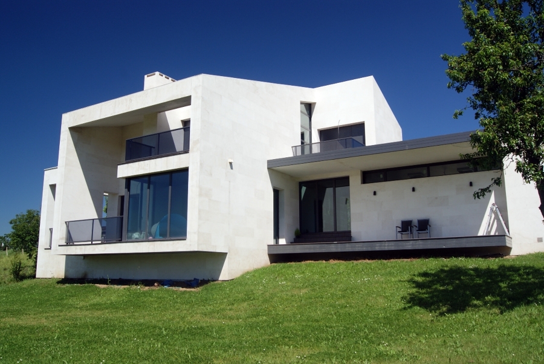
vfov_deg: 43.7
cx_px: 272
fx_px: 454
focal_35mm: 30
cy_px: 182
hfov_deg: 61.9
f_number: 10
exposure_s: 1/80
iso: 100
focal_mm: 20
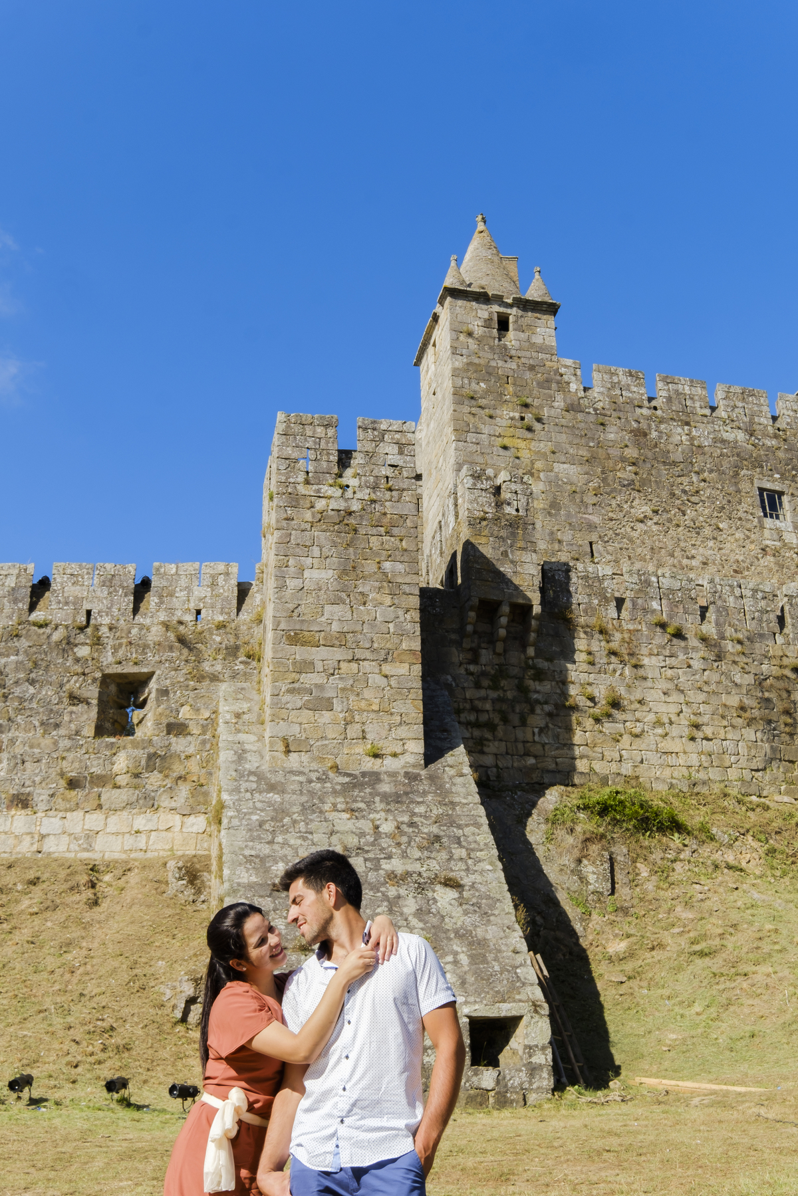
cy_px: 598
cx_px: 399
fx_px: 1197
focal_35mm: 36
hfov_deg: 36.9
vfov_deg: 53.1
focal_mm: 24
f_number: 13
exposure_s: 1/160
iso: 160
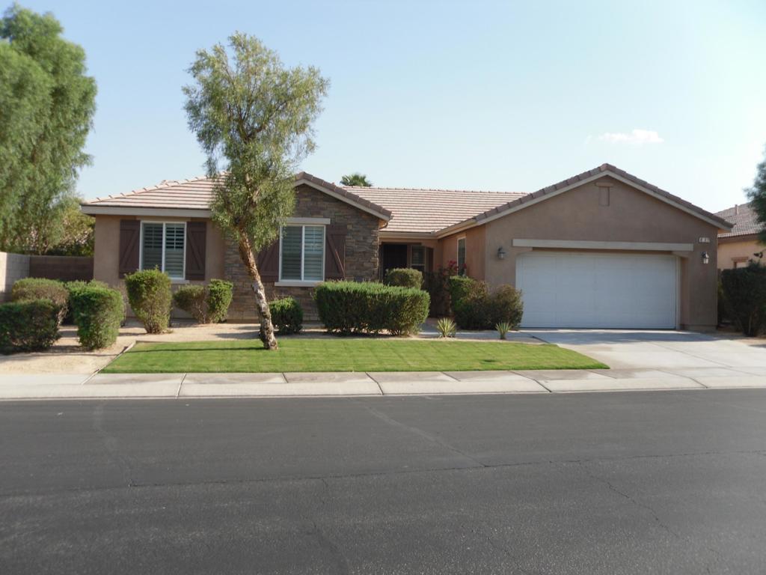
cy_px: 288
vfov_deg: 40.7
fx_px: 774
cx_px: 383
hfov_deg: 52.6
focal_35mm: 35
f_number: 8.2
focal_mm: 6.3
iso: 80
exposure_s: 1/122
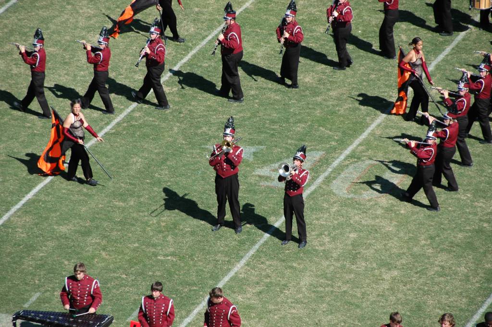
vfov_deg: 4.6
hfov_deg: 6.9
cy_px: 164
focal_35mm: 300
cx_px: 246
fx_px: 4095
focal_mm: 200
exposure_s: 1/500
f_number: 6.3
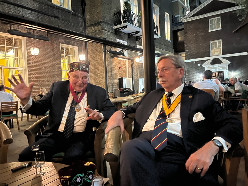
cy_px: 93
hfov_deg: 67.3
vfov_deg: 53.1
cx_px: 124
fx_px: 186
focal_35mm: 26
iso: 1000
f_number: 1.6
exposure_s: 1/14
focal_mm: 5.1
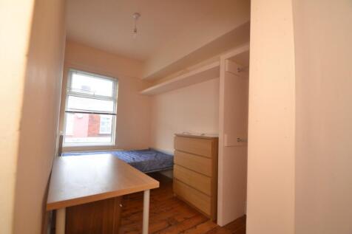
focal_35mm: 15
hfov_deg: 100.4
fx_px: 147
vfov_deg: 77.3
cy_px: 117
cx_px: 176
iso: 400
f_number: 4.5
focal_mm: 10
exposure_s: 1/80
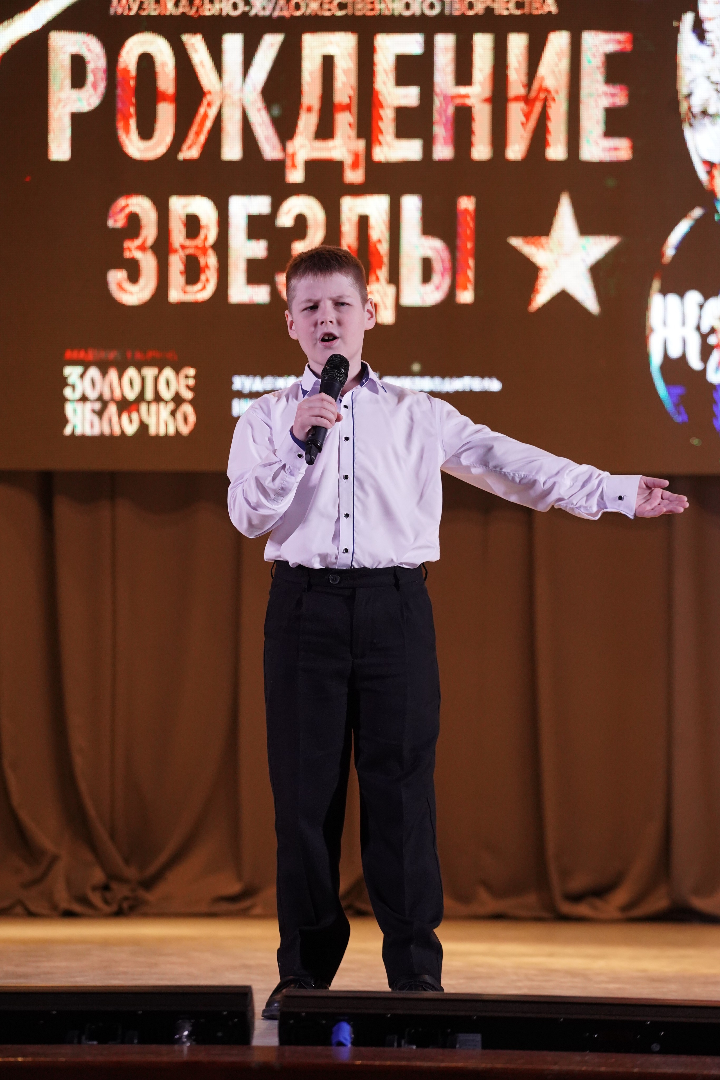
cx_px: 360
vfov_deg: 15.2
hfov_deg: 10.2
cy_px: 540
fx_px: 4050
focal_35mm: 135
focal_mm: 135
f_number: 5
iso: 3200
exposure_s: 1/400
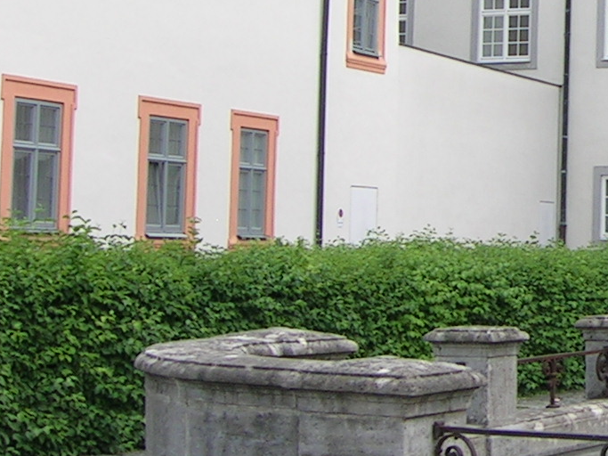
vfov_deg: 13.9
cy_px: 18
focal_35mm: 105
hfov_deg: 17.2
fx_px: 1844
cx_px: 855
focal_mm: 5.4
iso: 50
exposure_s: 1/148
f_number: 4.8
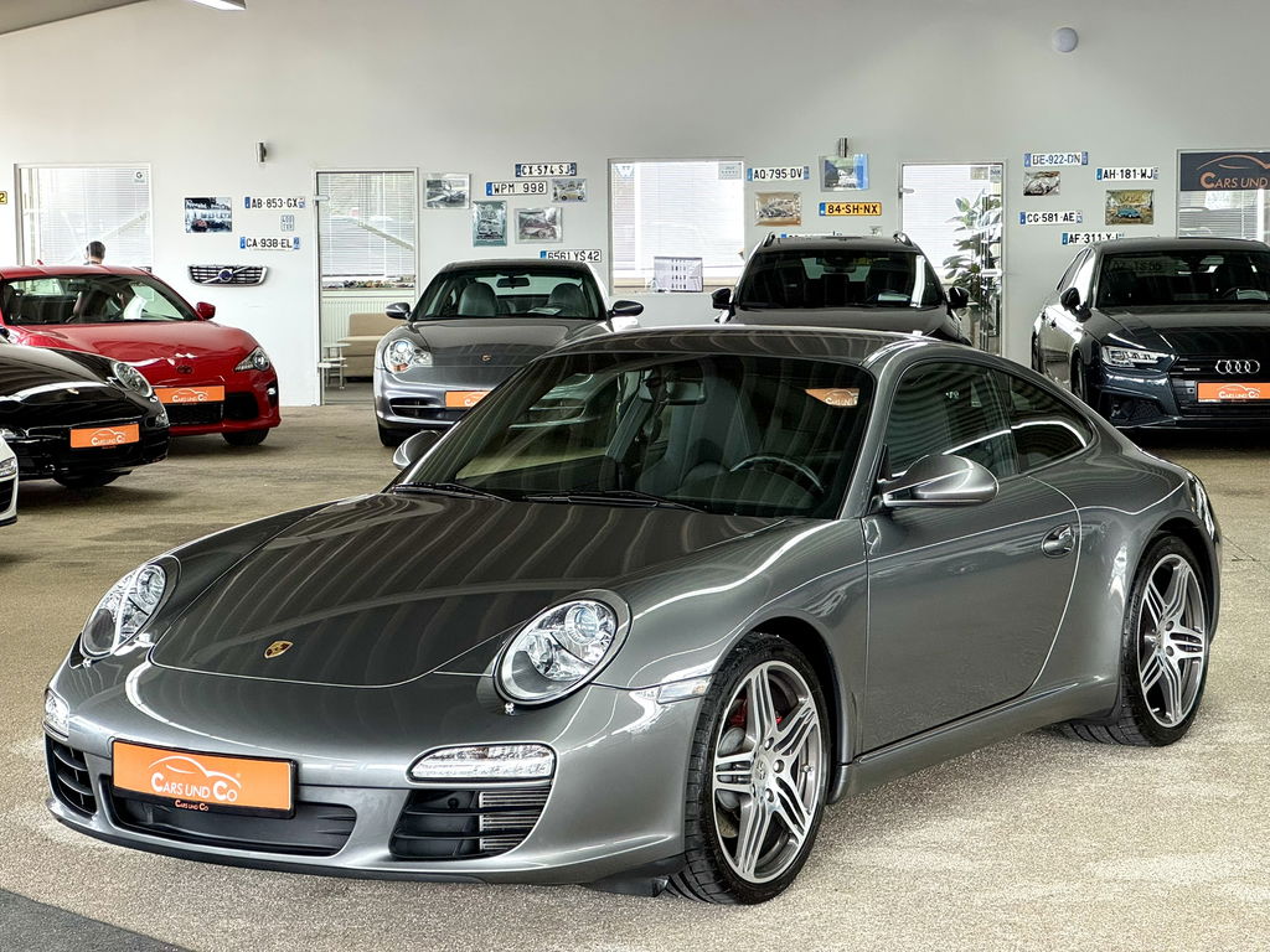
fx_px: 2825
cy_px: 476
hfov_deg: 25.3
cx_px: 635
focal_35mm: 77
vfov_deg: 19.1
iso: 200
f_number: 2.8
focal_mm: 9
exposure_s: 1/99
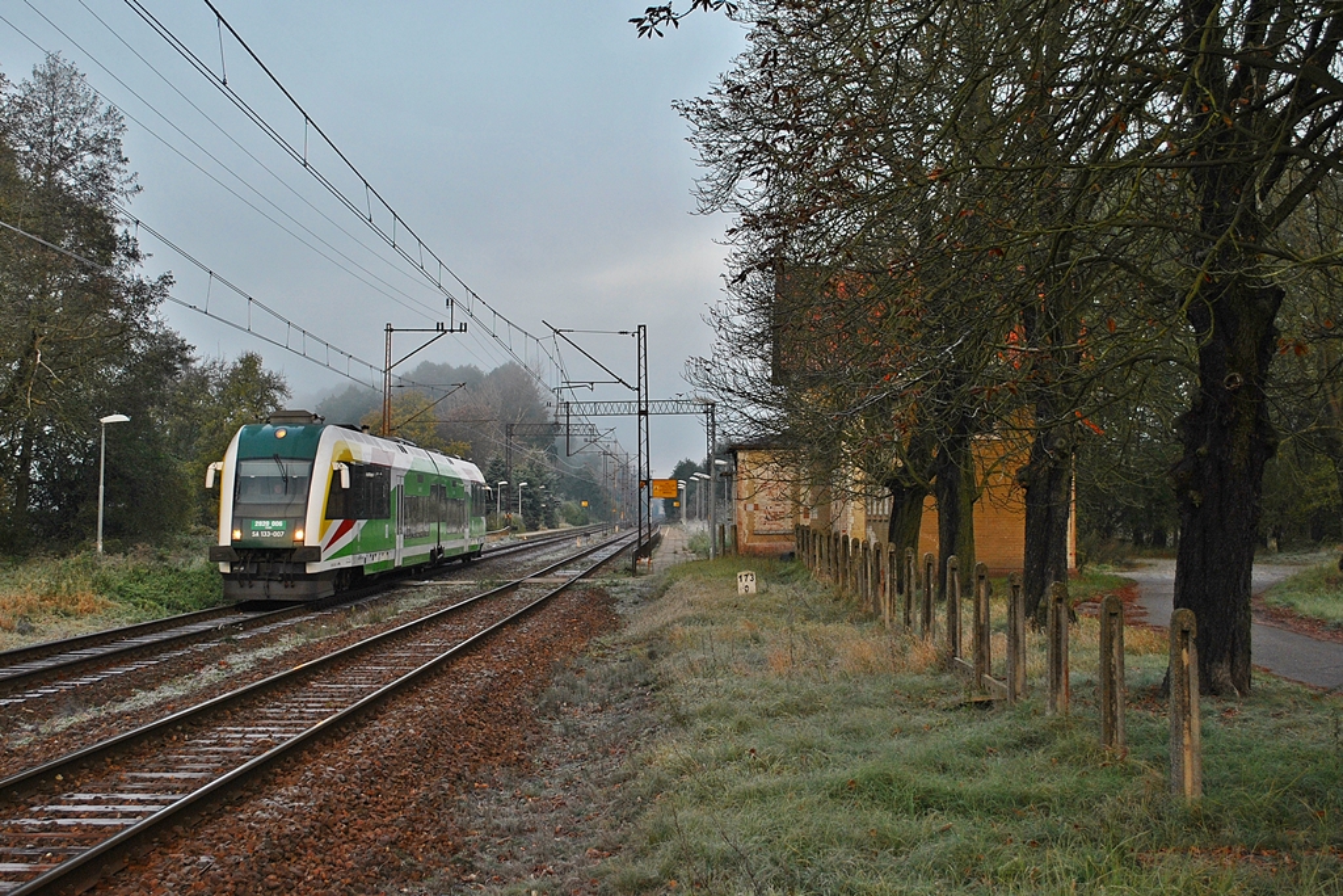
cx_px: 672
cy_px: 448
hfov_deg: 41.1
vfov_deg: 28.1
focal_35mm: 48
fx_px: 1791
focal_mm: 32
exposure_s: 1/125
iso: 200
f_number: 5.6
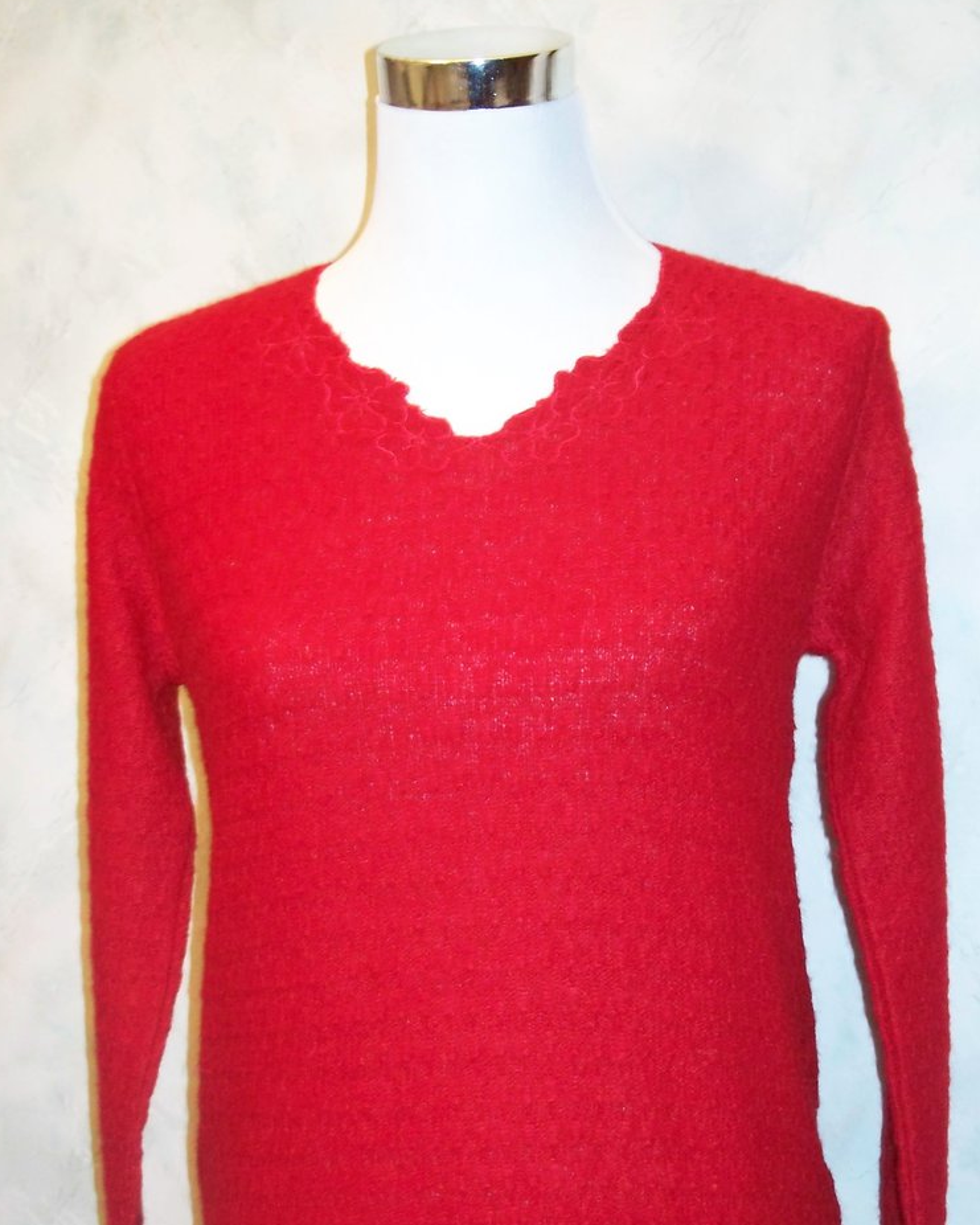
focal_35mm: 52
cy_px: 804
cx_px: 479
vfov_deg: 35.7
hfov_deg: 29.1
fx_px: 1885
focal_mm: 7.8
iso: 400
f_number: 2.8
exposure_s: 1/60
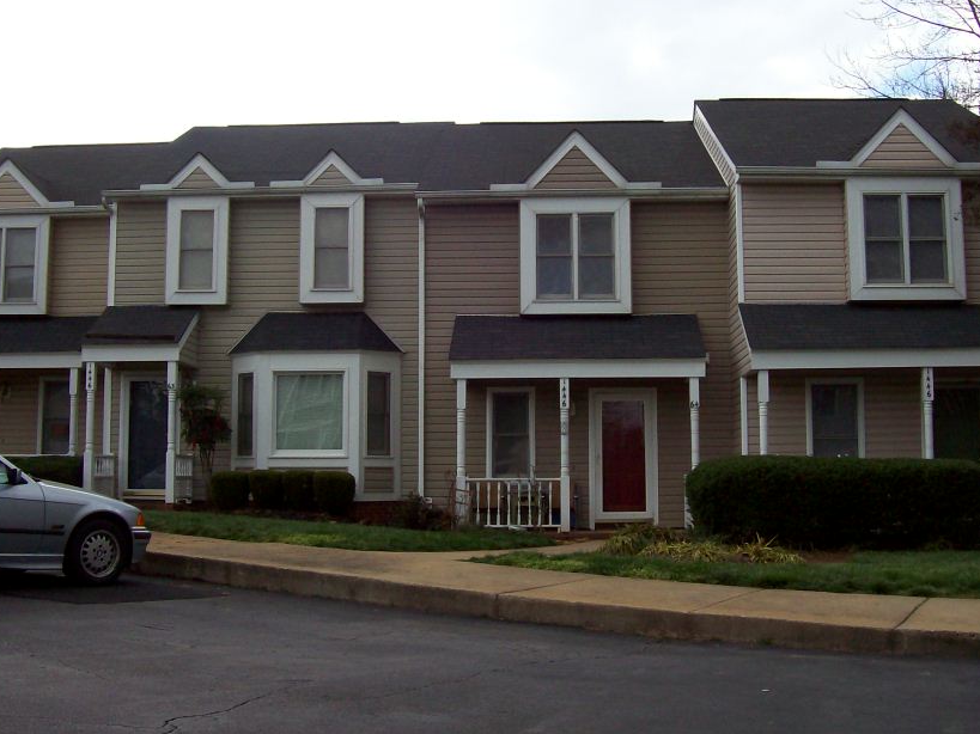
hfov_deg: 42.1
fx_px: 1274
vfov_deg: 32.1
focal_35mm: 45
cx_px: 499
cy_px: 314
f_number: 4.8
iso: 80
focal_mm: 6
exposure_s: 1/372
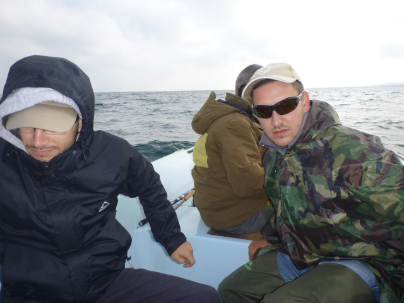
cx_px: 202
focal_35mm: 29
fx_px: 338
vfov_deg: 48.2
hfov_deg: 61.7
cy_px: 152
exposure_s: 1/800
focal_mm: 5.2
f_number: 3.4
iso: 100
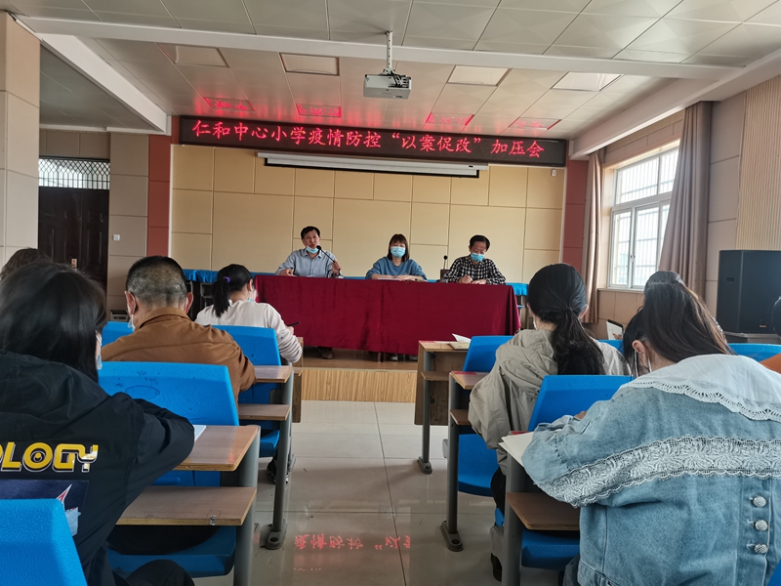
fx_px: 587
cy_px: 293
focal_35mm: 26
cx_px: 390
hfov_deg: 67.3
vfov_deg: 53.1
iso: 125
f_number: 1.8
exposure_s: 1/100
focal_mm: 5.58
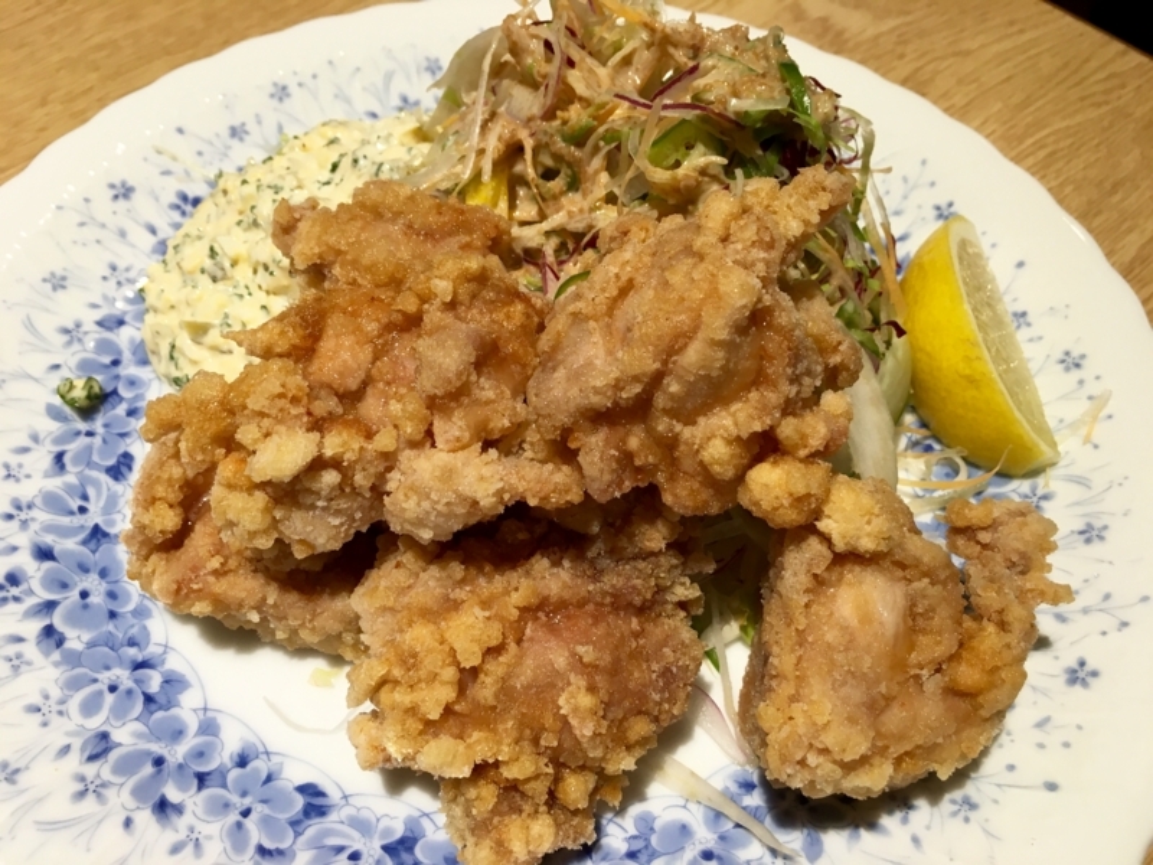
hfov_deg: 61.7
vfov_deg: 48.2
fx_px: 966
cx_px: 576
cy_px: 432
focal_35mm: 29
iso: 50
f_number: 2.2
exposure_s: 1/30
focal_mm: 4.15
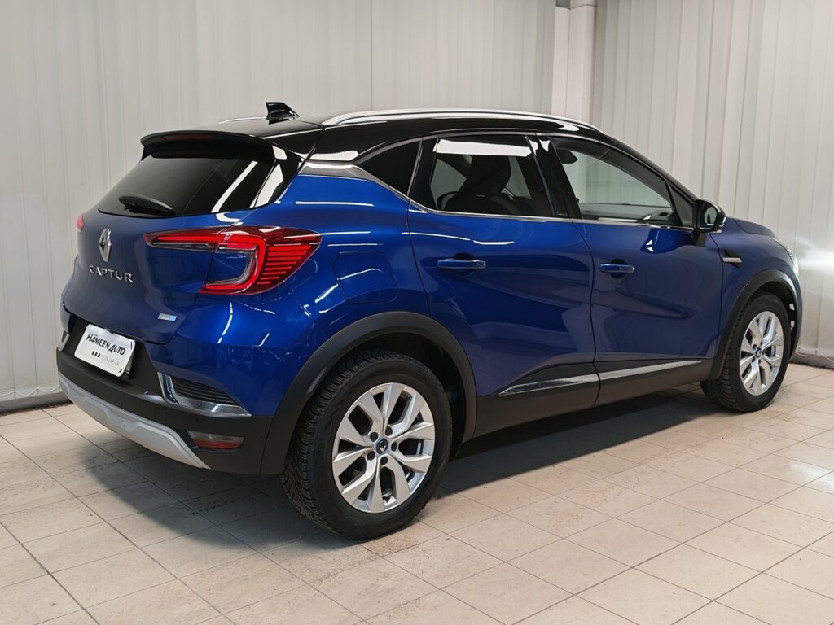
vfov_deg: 39.7
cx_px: 417
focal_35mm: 36
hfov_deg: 51.4
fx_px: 867
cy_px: 312
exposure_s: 1/50
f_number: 1.6
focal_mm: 5.4
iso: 64
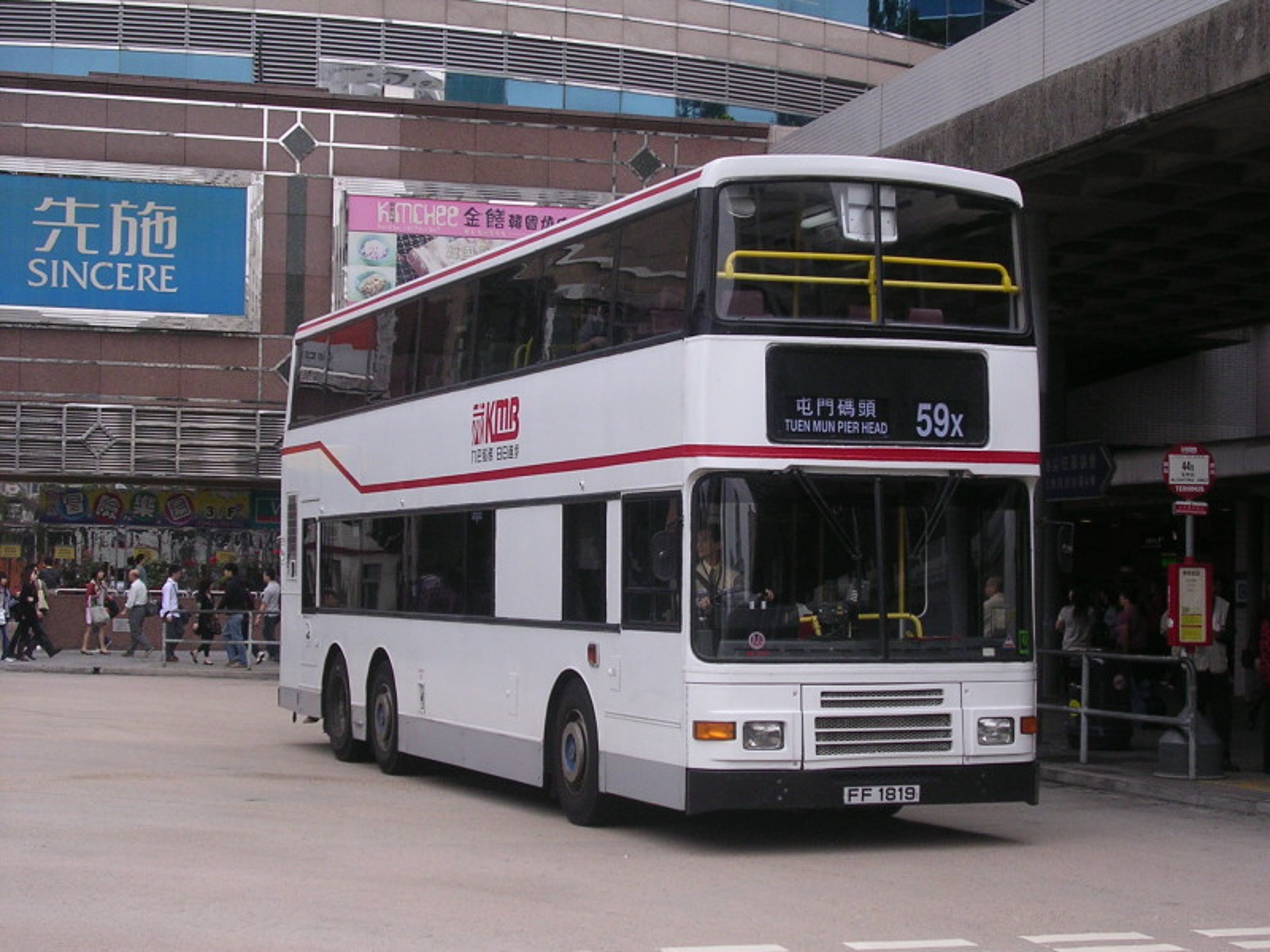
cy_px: 476
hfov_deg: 29.0
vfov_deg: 21.9
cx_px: 635
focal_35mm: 67
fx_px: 2458
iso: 200
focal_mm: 10.2
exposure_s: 1/515
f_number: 3.6
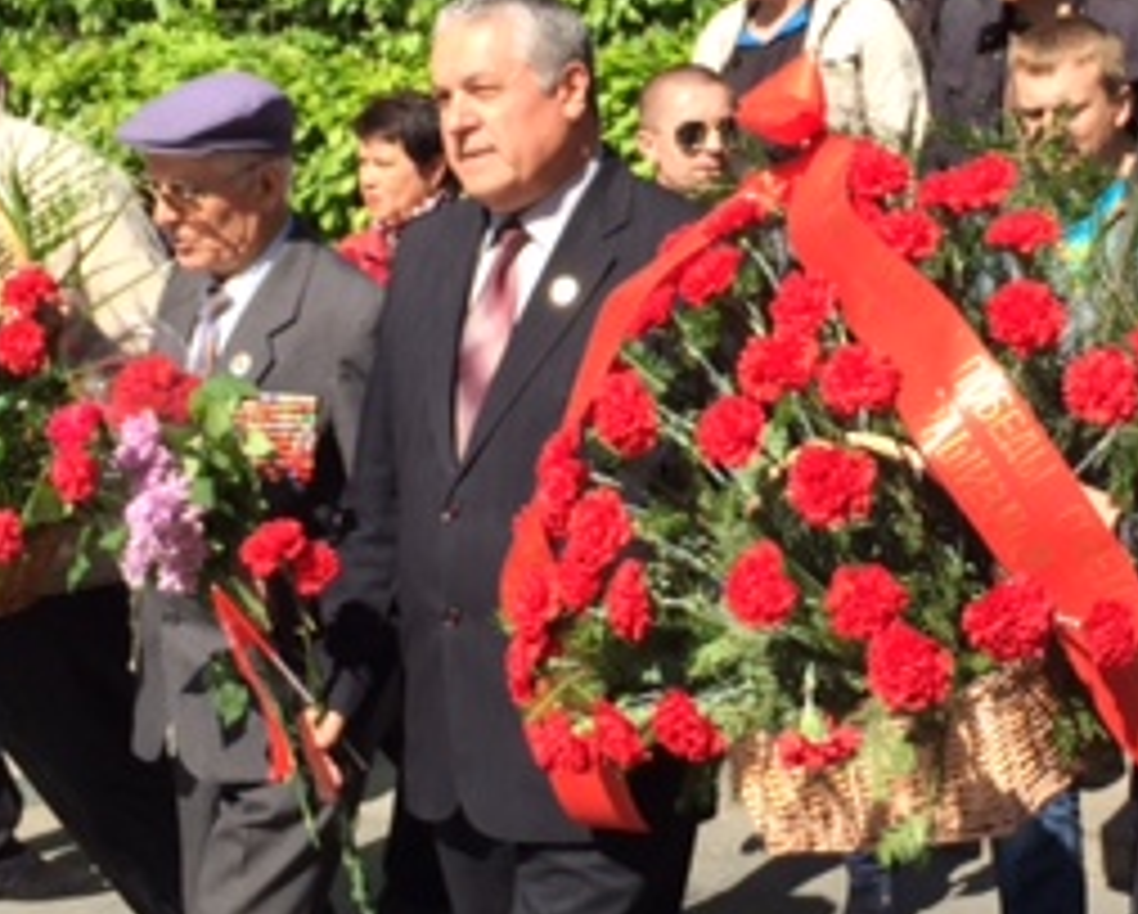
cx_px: 882
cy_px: 315
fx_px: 2495
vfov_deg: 20.7
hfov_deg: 25.3
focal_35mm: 74
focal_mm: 4.12
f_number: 2.2
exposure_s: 1/1172
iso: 32
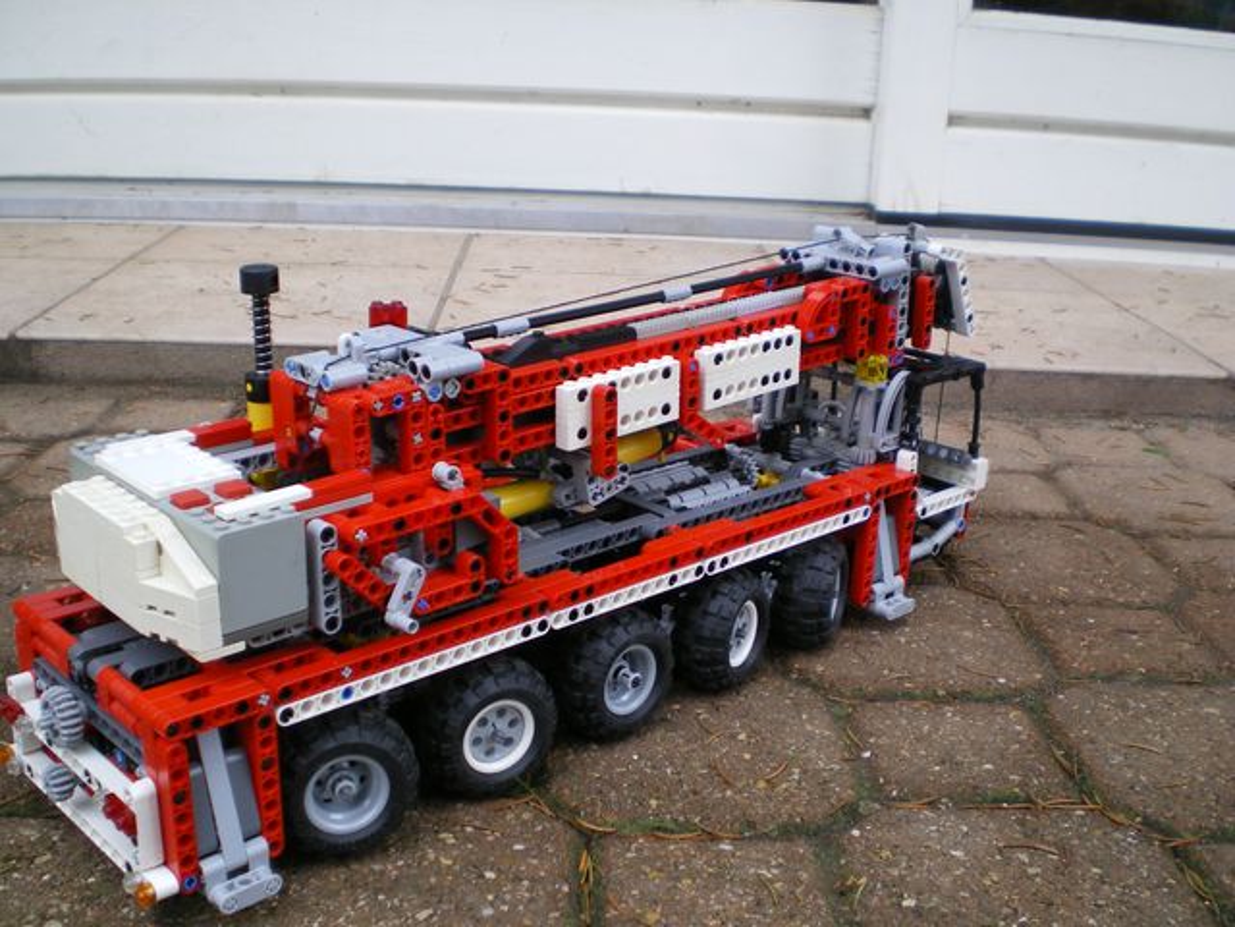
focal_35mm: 38
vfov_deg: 37.7
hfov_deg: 49.0
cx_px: 618
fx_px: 1356
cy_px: 464
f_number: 3.1
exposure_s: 1/50
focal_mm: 6.3
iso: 64
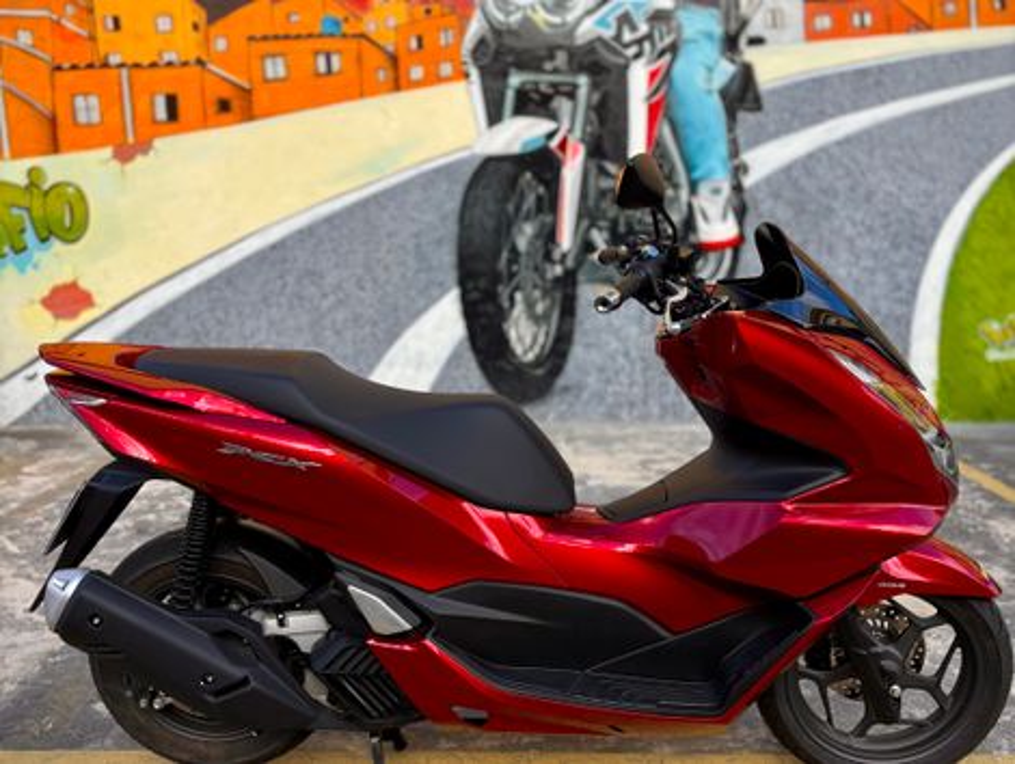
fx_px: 764
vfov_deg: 53.2
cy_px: 382
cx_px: 508
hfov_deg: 67.2
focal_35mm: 26
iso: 50
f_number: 1.6
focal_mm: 5.96
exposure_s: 1/1984
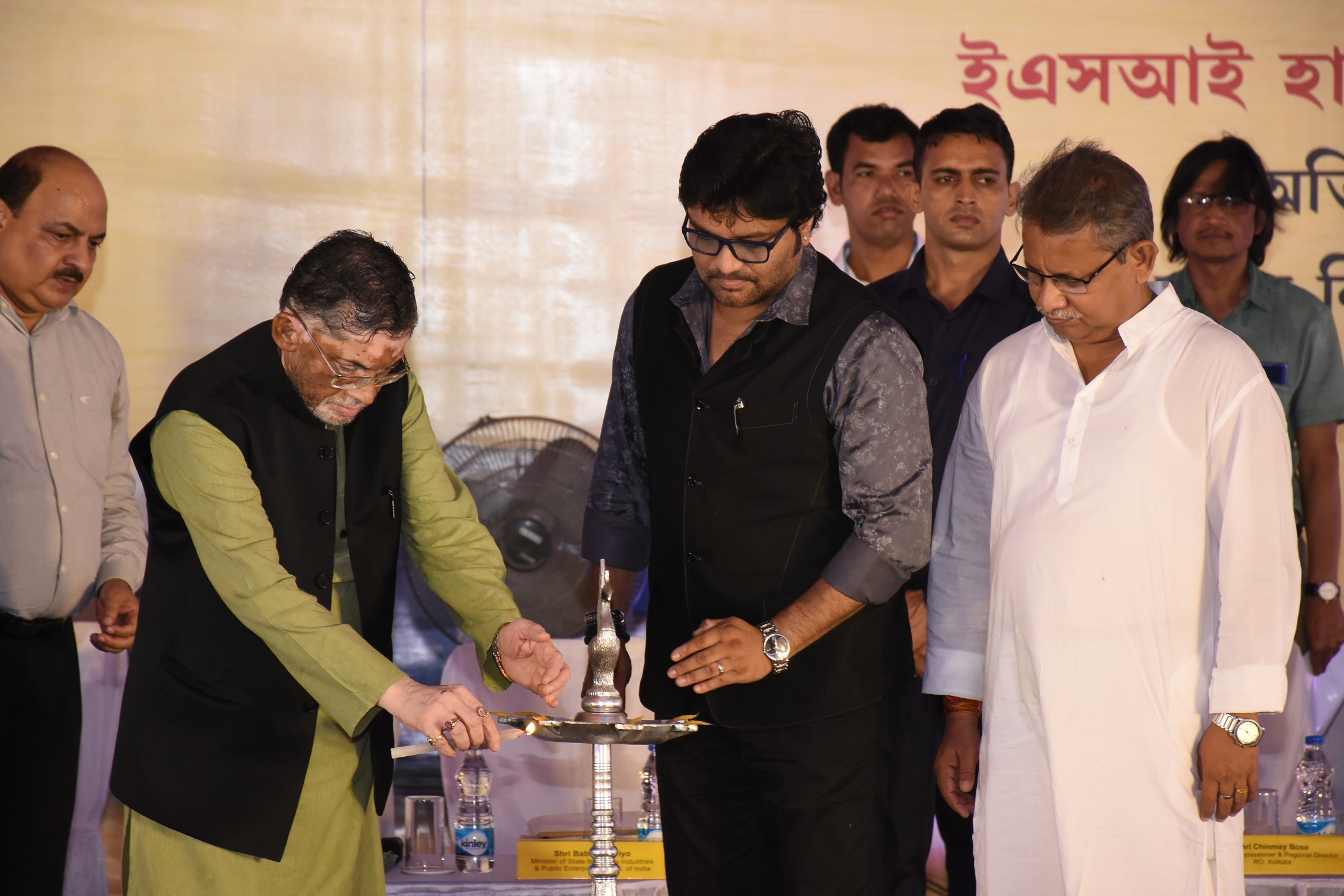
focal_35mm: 168
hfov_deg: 12.2
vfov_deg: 8.2
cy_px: 448
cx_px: 672
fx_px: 6273
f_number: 6.3
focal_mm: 112
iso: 1000
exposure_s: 1/125
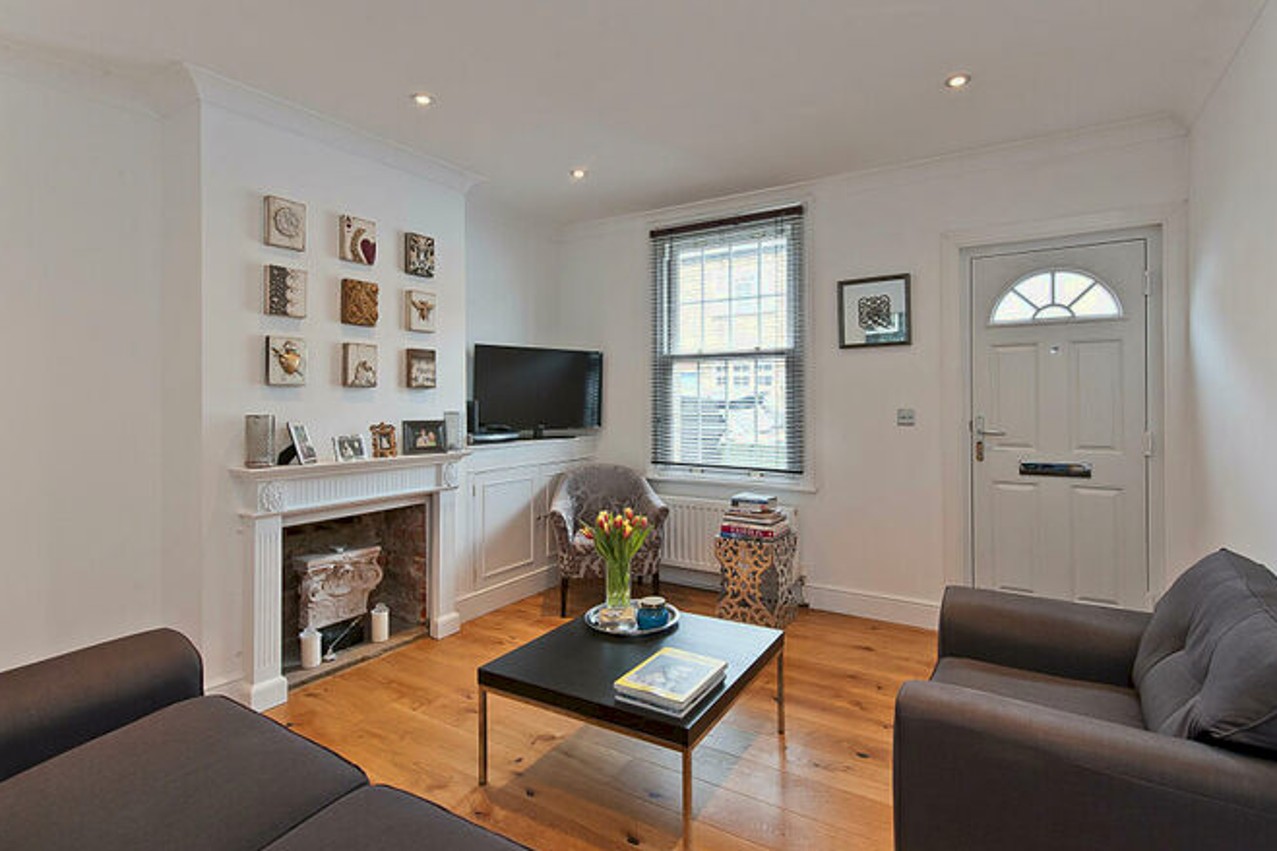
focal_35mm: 17
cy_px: 405
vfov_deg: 70.4
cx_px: 672
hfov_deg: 93.2
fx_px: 603
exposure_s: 1/15
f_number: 10
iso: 500
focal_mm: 16
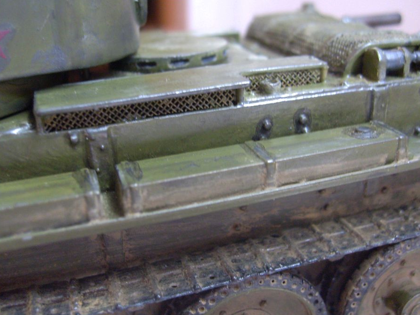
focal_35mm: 40
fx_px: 485
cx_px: 204
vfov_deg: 35.9
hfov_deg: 46.8
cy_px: 148
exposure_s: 1/3
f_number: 2.8
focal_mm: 5.8
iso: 200
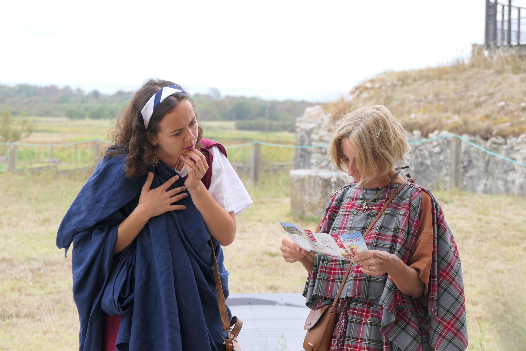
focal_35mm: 140
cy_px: 176
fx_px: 2046
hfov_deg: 14.7
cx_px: 263
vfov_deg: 9.8
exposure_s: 1/160
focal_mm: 51.3
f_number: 4.2
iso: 125
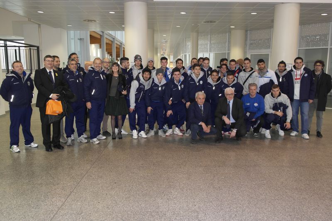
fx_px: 277
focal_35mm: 30
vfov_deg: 43.6
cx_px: 166
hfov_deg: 61.9
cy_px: 110
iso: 400
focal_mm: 20
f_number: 3.5
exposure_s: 1/40
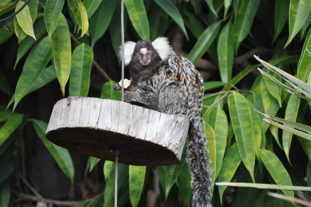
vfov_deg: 3.0
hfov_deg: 4.6
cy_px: 104
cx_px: 156
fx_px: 3883
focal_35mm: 450
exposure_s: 1/500
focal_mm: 300
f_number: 5.6
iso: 1000
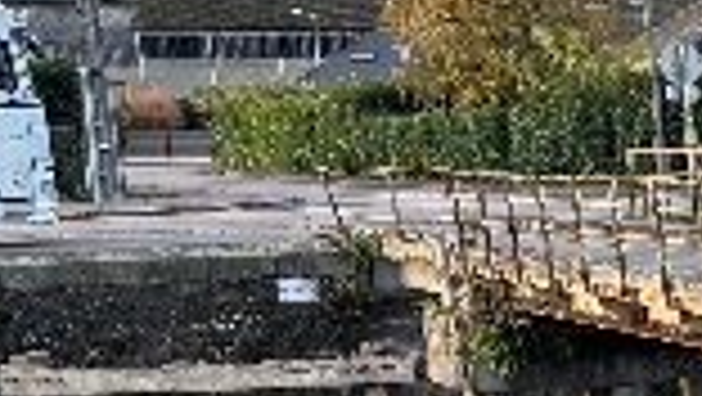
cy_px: 619
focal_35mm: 117
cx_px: 1282
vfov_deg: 10.0
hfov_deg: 15.6
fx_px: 2179
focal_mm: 6.76
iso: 100
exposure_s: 1/665
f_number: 1.78
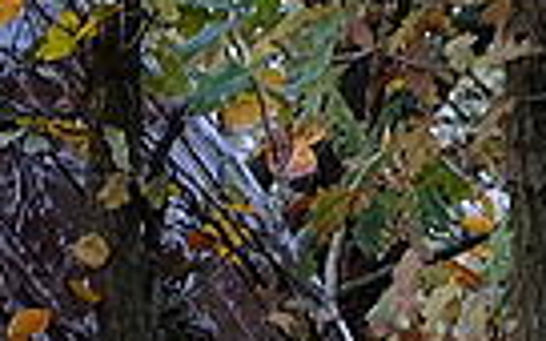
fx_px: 6369
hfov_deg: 4.8
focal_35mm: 428
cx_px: -534
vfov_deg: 3.0
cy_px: 1135
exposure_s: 1/85
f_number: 2.8
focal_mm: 35
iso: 1250
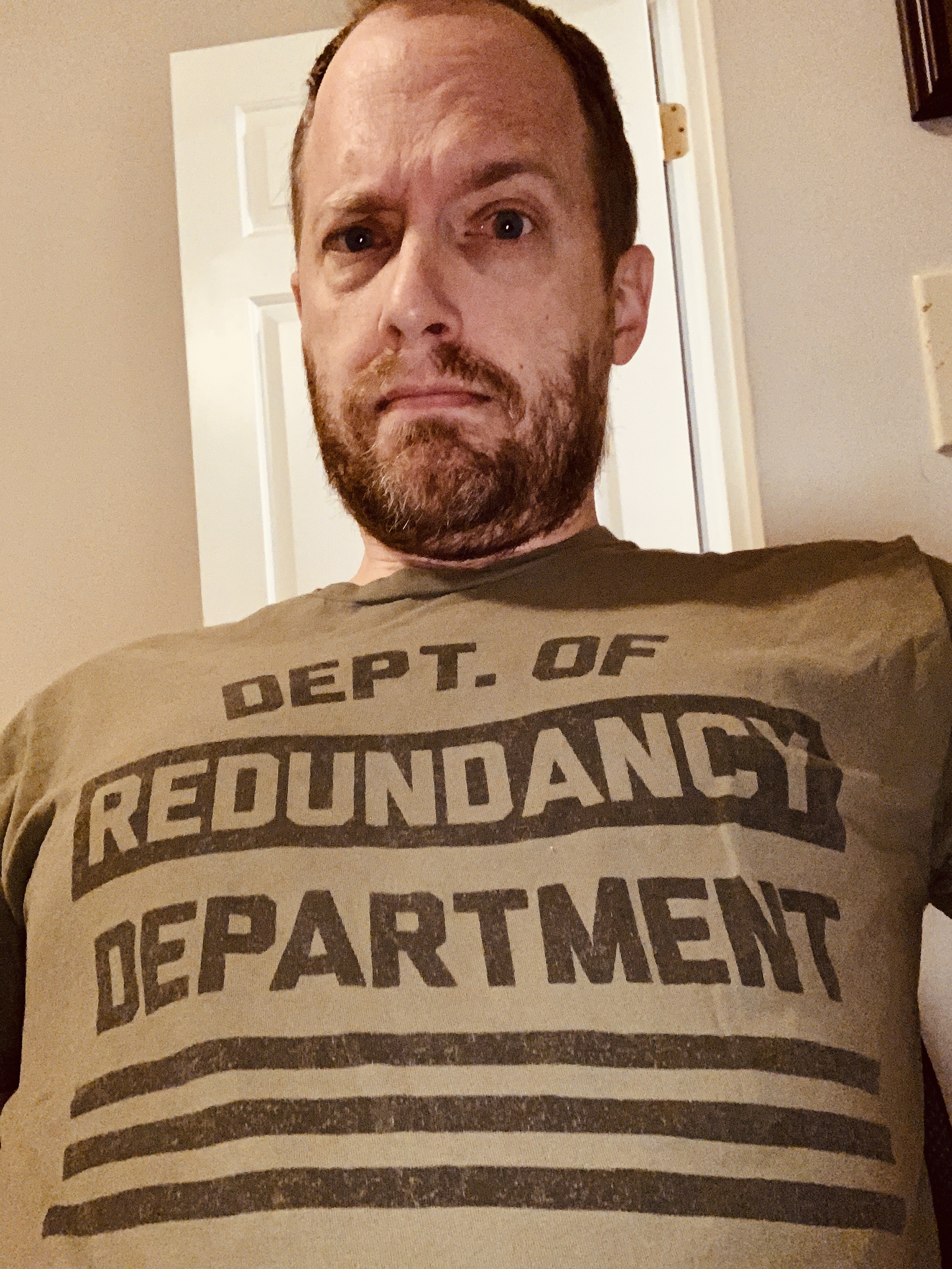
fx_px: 1173
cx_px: 476
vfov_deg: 56.8
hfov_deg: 44.2
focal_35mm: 32
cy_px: 634
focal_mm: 2.87
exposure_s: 1/20
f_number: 2.2
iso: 250
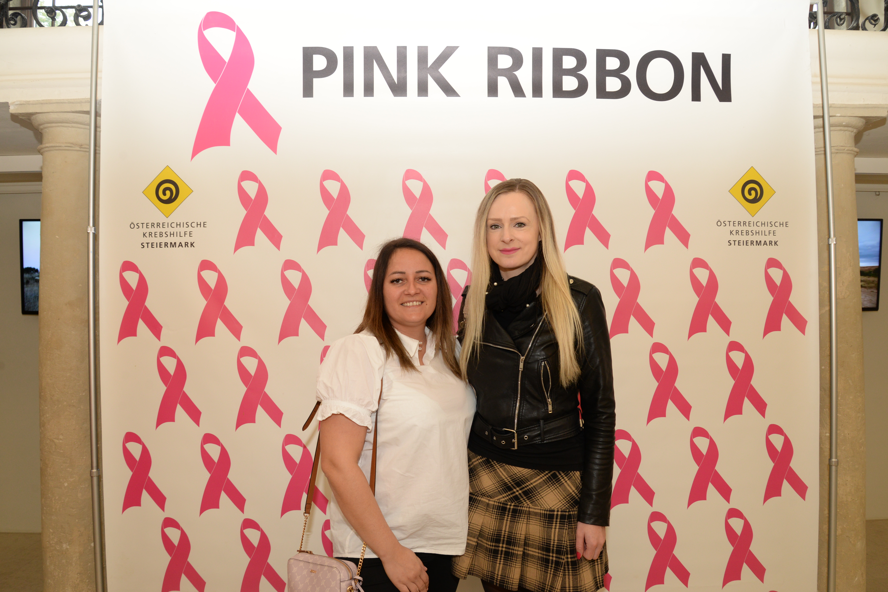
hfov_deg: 73.7
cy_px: 296
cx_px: 444
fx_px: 592
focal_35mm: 24
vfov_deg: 53.1
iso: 800
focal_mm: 24
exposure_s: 1/60
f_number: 7.1
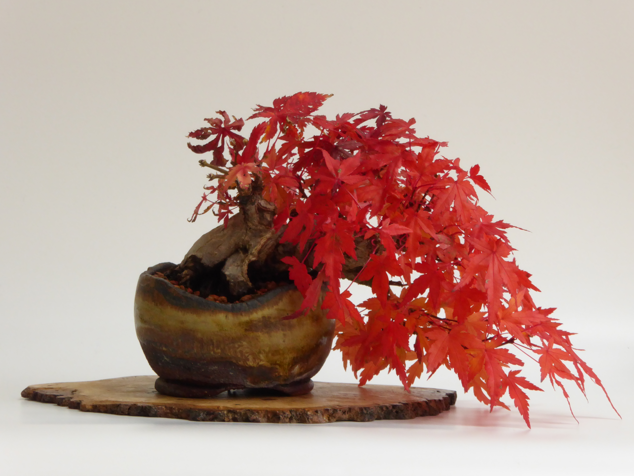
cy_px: 231
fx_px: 3553
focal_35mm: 194
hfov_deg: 10.2
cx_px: 327
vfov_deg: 7.7
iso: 400
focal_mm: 33.2
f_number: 8
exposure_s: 1/30
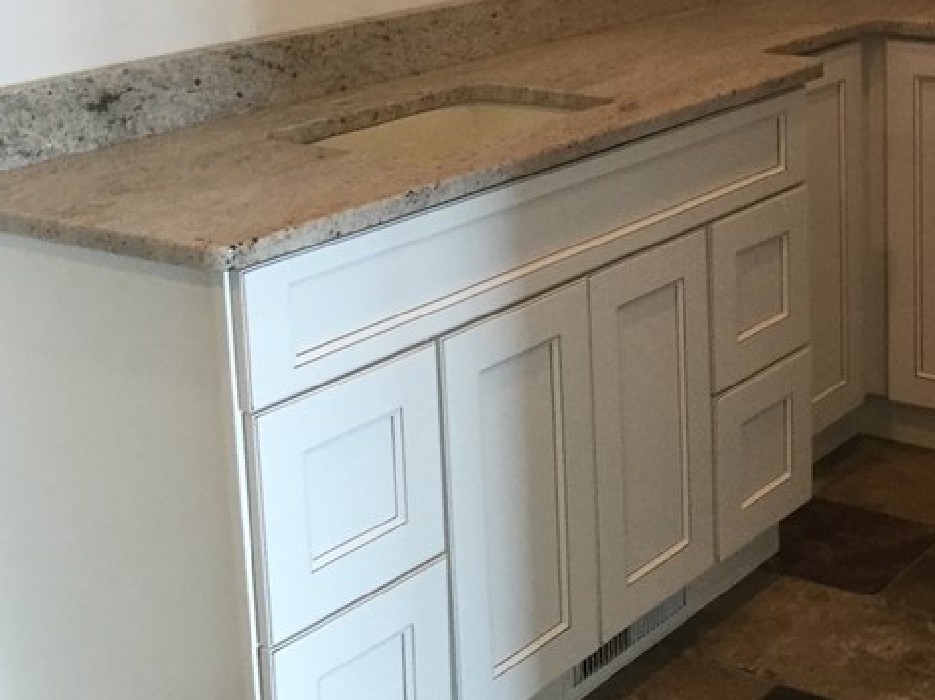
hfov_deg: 27.7
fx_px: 1809
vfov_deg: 21.5
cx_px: 878
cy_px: 101
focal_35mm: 67
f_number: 2.4
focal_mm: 3.3
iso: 80
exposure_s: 1/30
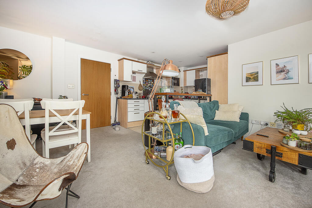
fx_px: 121
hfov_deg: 104.2
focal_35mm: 14
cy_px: 104
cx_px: 156
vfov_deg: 81.3
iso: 500
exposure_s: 1/25
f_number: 6.3
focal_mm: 14
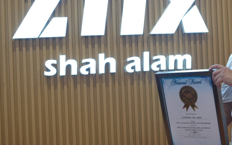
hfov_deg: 29.0
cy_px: 50
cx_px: 168
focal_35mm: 70
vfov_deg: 18.6
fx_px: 442
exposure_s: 1/200
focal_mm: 25
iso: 800
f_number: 4
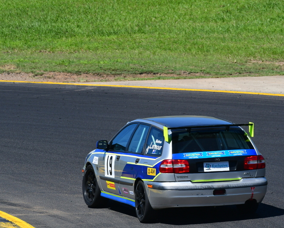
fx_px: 5853
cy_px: 114
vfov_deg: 2.2
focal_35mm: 696
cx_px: 160
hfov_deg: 2.8
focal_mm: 410
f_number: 13
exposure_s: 1/640
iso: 500
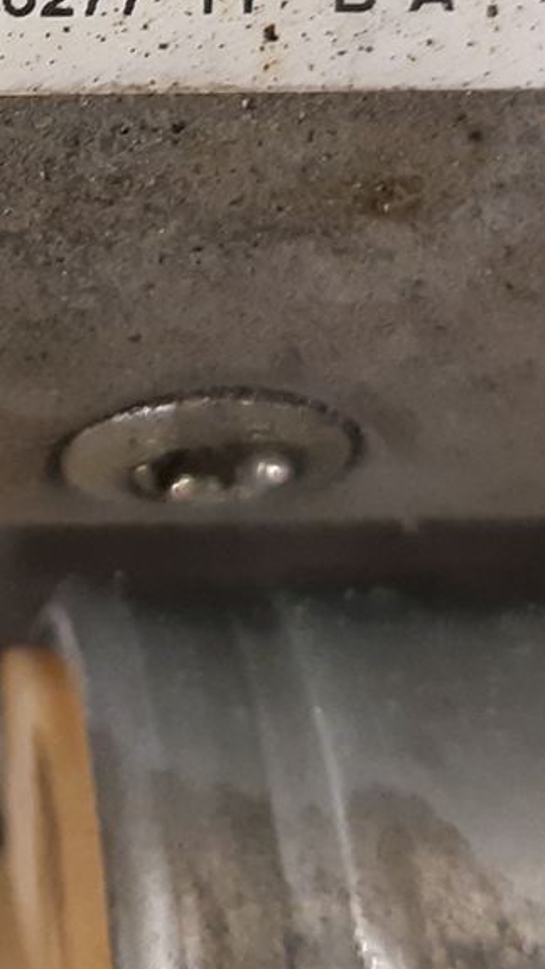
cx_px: -67
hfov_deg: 11.8
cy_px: -51
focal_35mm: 101
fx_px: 2594
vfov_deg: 20.3
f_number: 1.7
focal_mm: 3.93
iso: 200
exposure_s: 1/33
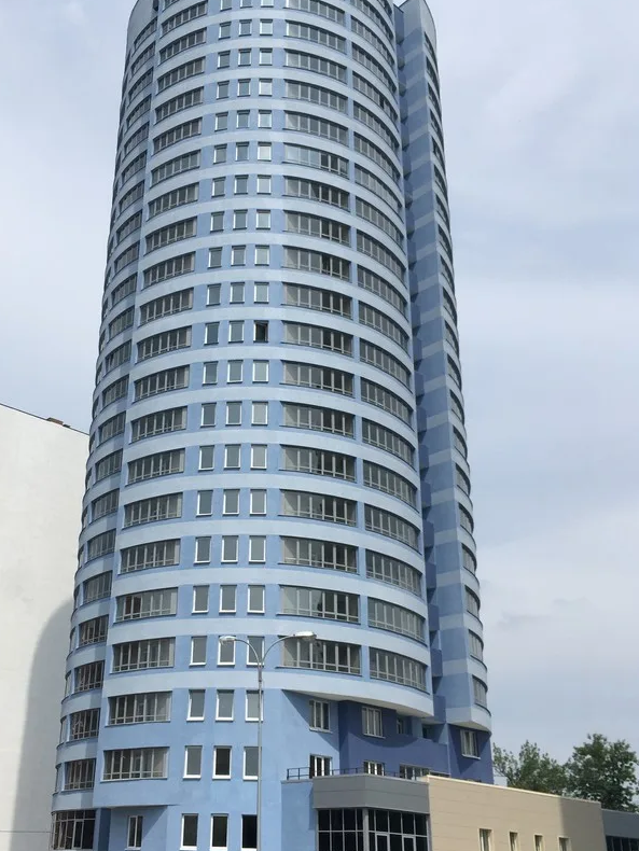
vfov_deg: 50.1
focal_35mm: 37
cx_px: 247
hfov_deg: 38.5
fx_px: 910
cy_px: 466
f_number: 2.2
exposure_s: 1/3077
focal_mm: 4.15
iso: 25
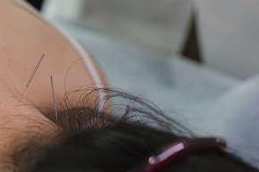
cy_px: 30
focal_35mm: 98
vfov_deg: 13.8
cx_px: -53
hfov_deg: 19.6
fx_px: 704
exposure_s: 1/50
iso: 1250
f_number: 2.2
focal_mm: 35
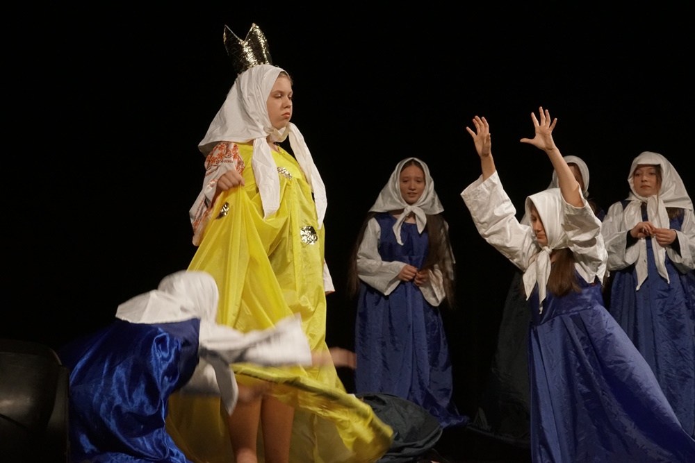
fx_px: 2462
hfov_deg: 16.1
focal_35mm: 128
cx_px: 348
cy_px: 232
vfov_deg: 10.8
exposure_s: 1/100
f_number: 8
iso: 3200
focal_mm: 85
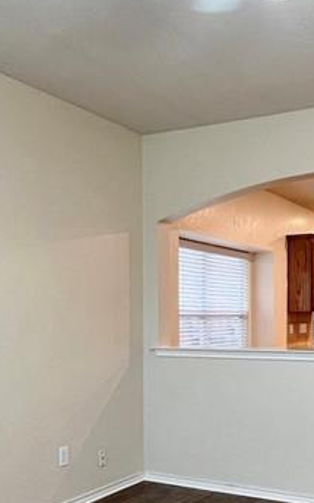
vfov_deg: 47.5
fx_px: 561
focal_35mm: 41
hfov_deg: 30.7
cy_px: 333
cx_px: 237
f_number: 1.8
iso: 200
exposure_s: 1/60
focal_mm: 1.57
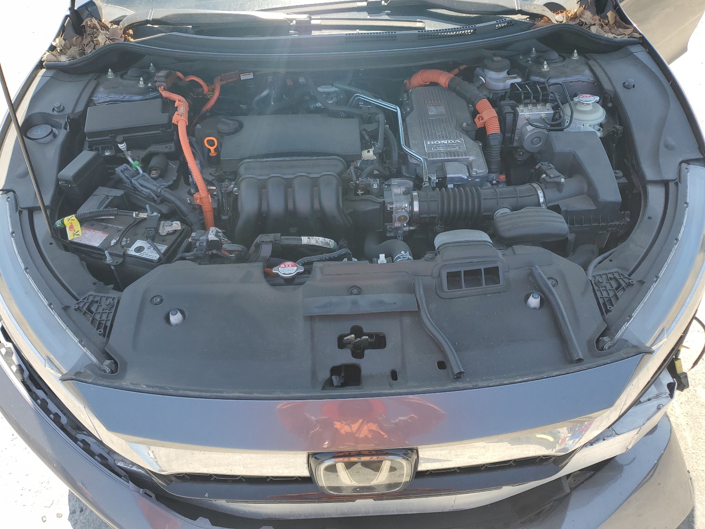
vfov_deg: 53.1
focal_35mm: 26
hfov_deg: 67.3
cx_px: 352
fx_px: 530
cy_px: 264
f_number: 1.5
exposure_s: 1/714
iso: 50
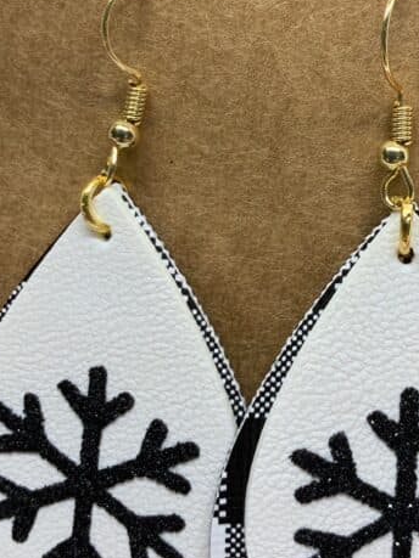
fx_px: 936
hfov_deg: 25.1
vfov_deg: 33.1
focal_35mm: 58
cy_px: 215
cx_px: 273
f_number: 1.8
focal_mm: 4.25
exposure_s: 1/116
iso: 100
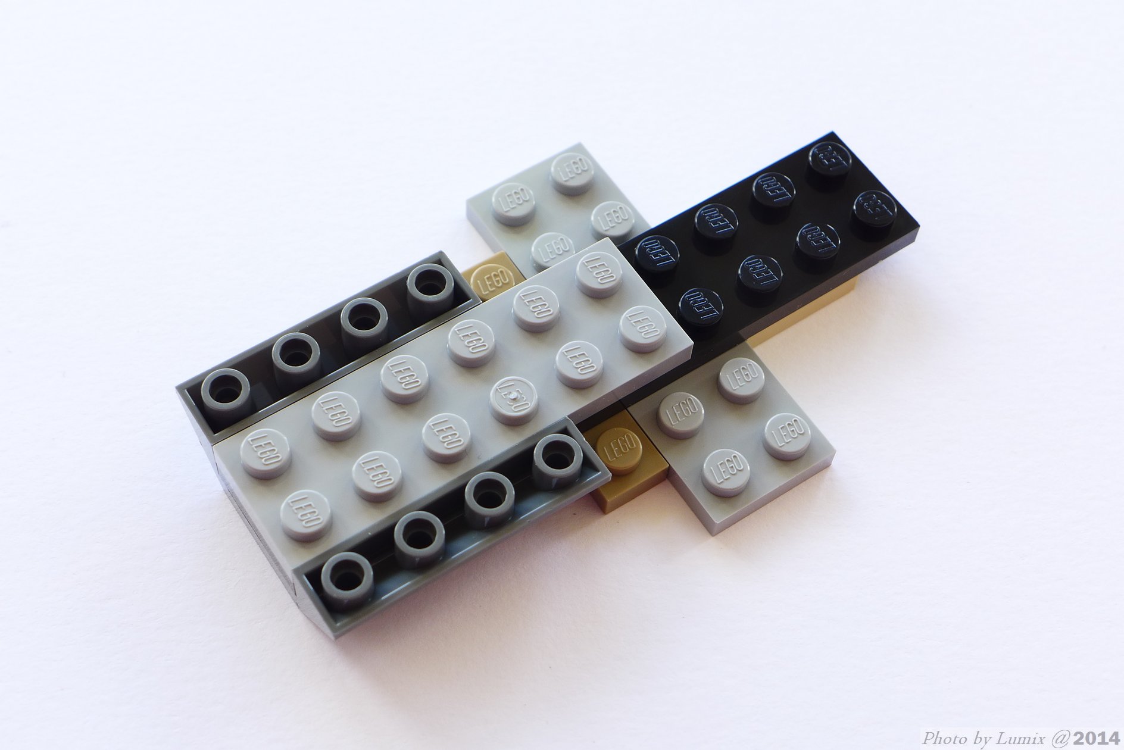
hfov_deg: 33.4
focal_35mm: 60
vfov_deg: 22.6
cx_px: 562
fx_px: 1874
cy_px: 375
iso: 80
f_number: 4
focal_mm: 11.8
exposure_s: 1/40
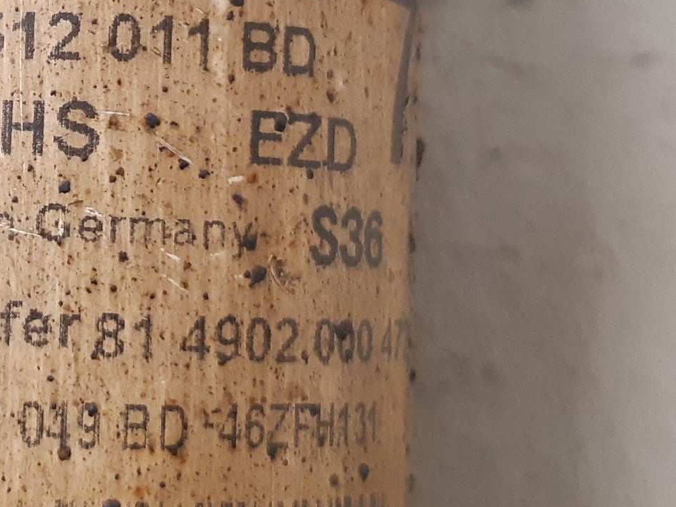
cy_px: 164
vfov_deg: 25.9
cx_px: 8
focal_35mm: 56
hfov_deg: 31.8
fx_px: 1093
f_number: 1.7
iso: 250
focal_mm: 3.93
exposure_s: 1/25
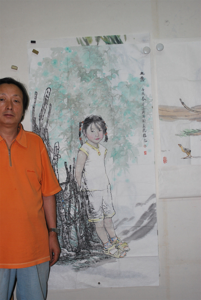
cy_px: 150
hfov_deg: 26.6
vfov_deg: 38.8
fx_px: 426
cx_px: 100
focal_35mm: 51
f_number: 5
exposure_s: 1/60
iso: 200
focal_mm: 34
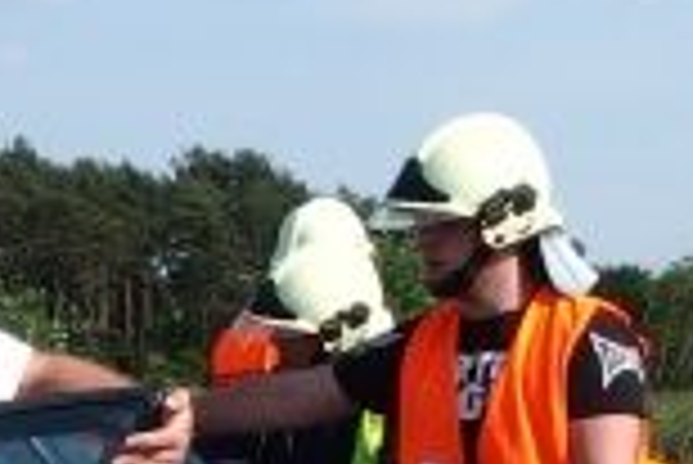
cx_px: -540
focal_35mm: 152
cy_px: 815
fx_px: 2929
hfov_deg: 12.4
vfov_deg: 8.7
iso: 100
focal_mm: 4.7
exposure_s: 1/640
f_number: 5.6
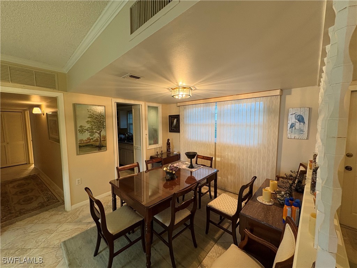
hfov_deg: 102.1
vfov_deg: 85.7
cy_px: 134
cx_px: 178
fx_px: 144
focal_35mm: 14
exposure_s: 1/60
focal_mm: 2.22
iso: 250
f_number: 2.2
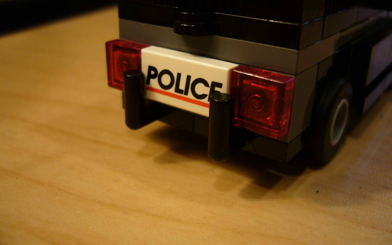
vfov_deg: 33.6
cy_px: 110
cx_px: 192
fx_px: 406
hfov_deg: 51.5
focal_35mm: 38
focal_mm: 5.8
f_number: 2.8
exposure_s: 1/20
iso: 100
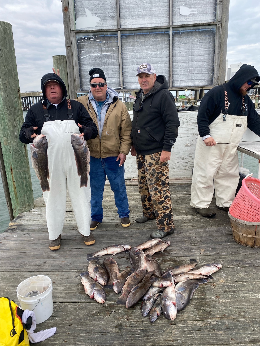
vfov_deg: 67.3
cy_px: 173
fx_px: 260
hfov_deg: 53.1
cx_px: 130
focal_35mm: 26
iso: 32
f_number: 1.8
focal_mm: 4.25
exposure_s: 1/517
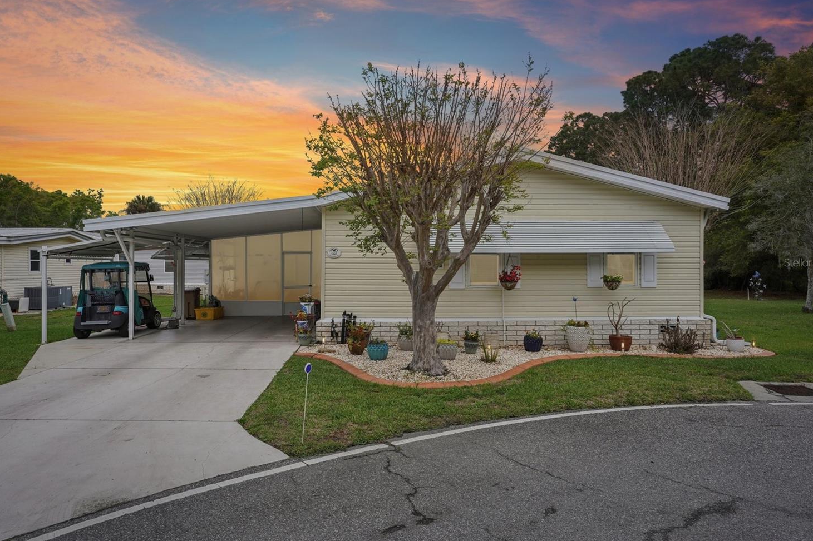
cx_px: 388
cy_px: 262
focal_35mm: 23
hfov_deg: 76.1
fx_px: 519
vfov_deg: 55.1
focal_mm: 21
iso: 100
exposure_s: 1/40
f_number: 20
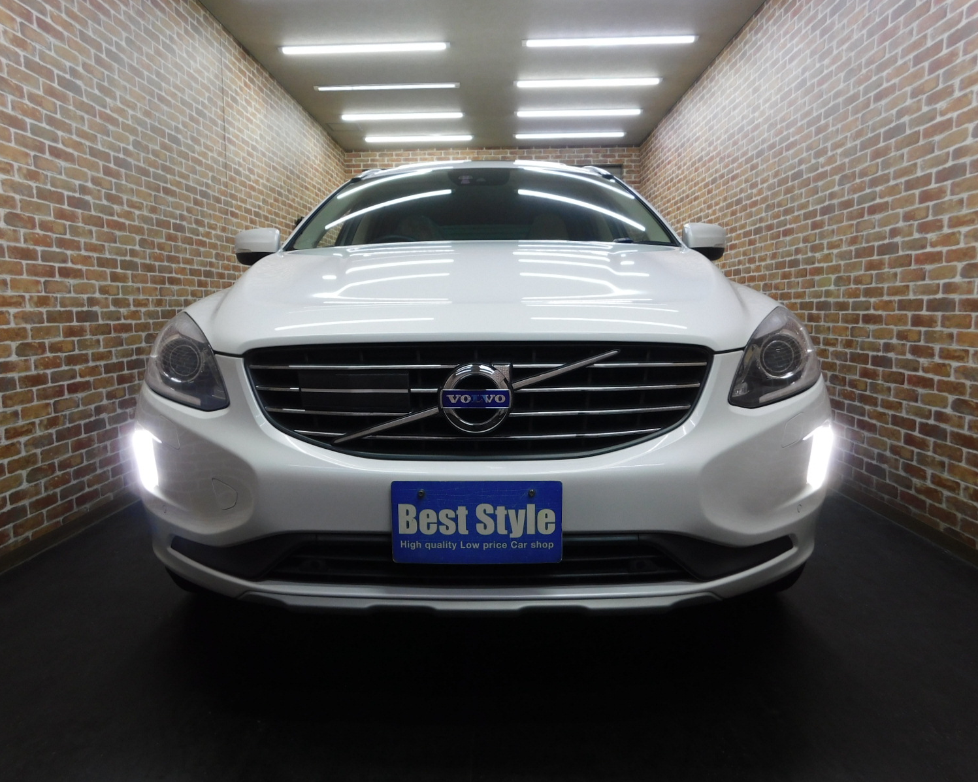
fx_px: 695
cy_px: 391
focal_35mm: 24
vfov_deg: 58.8
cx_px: 463
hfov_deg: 70.2
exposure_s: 1/30
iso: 125
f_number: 3
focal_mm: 4
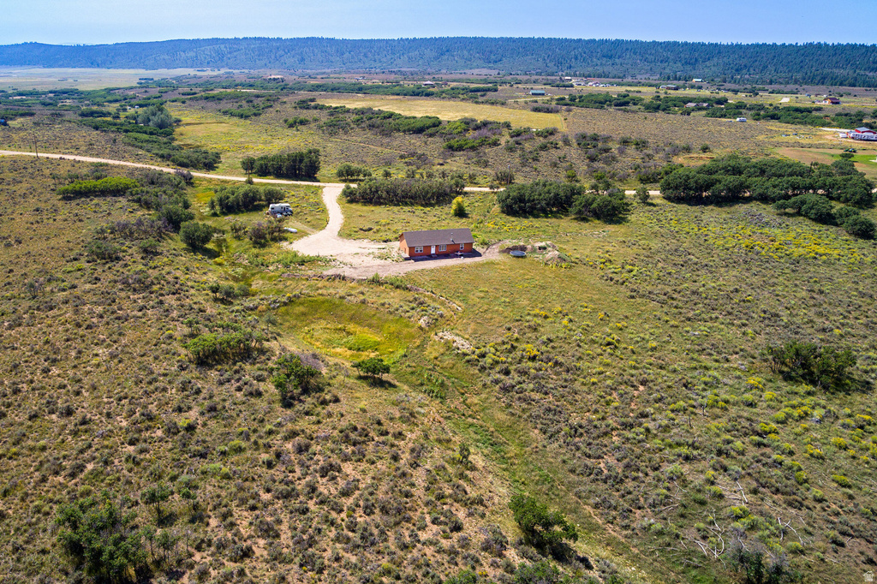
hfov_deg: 76.1
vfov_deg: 55.1
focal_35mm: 23
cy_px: 292
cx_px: 438
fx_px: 560
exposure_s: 1/3800
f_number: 2.8
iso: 150
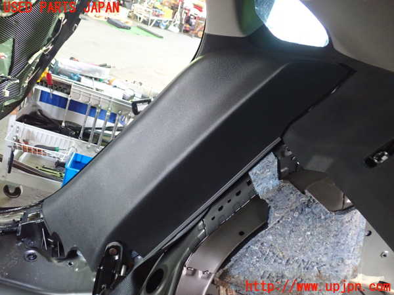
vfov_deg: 46.8
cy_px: 148
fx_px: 341
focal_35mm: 30
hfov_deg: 60.0
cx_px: 197
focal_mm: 5.5
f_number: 2.3
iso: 800
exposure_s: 1/30
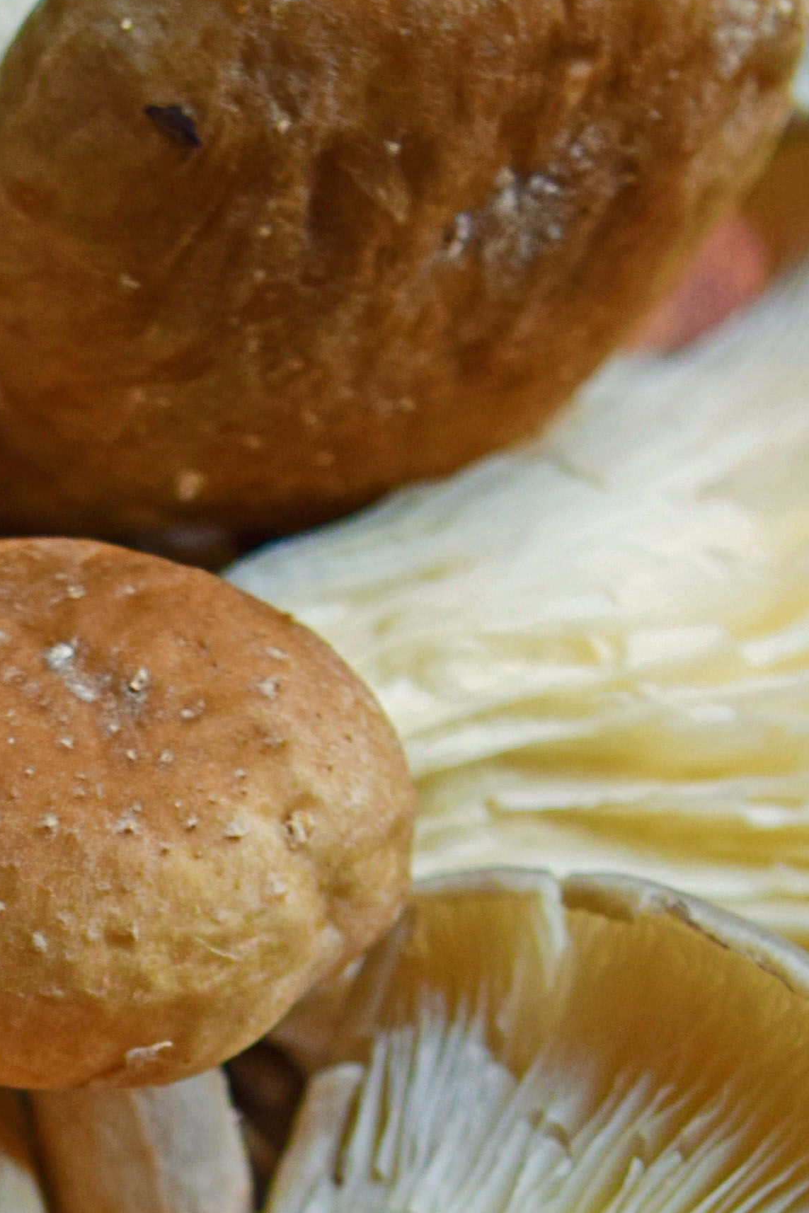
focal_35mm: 210
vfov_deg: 9.5
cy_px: 1875
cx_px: -403
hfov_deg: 6.5
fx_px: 7077
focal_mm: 40
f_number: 4.8
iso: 400
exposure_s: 1/80
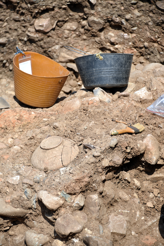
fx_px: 1229
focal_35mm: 180
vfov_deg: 11.4
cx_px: 82
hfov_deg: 7.6
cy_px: 123
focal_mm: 180
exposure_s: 1/640
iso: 100
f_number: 5.6
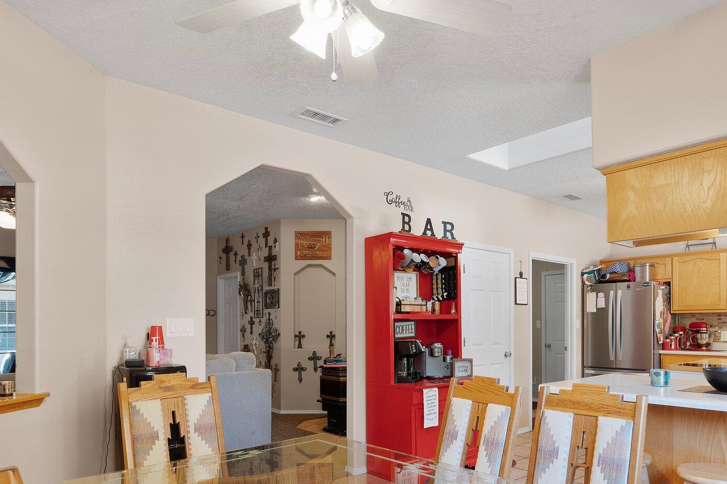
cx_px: 435
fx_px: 505
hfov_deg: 70.8
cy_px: 323
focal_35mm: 25
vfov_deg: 50.3
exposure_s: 1.3
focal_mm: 17
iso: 250
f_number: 9
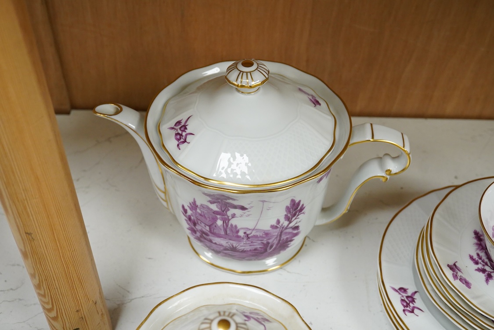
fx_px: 617
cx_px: 247
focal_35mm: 45
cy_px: 165
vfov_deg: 29.9
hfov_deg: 43.6
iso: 2500
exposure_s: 1/160
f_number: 9
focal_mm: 30
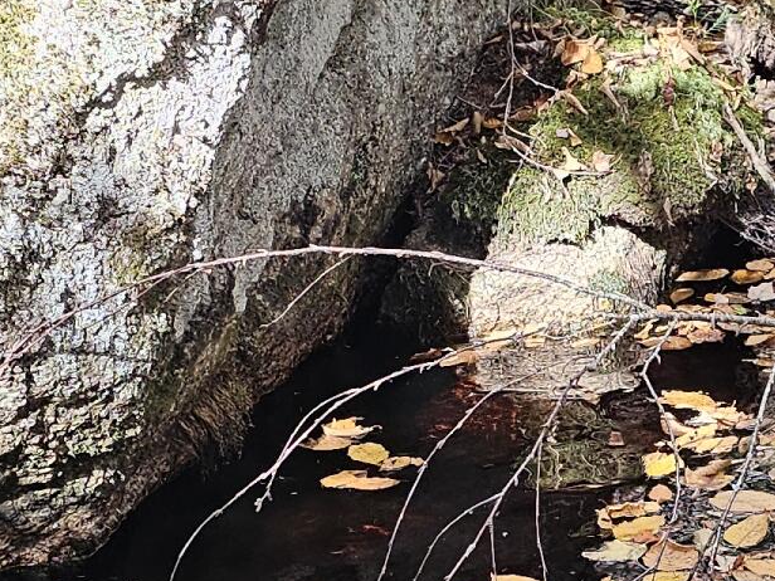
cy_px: 502
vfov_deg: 13.1
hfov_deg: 17.0
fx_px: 2508
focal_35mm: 112
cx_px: 853
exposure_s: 1/180
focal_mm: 6.3
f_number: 1.7
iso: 80
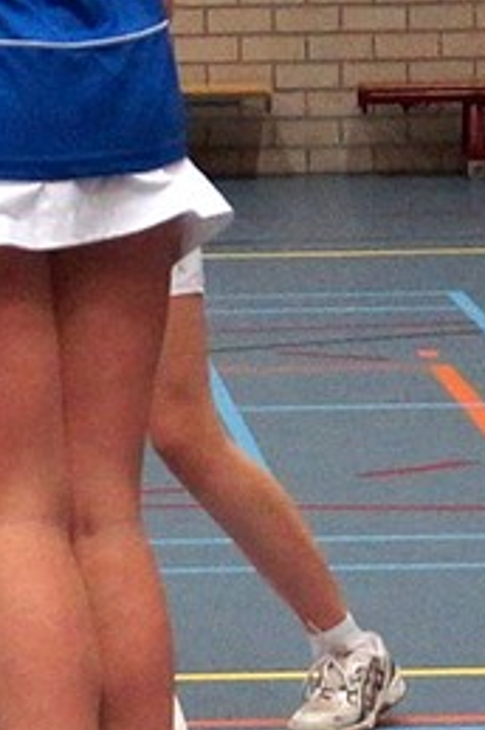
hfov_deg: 8.0
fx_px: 3363
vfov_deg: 12.2
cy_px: -93
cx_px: -364
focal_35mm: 166
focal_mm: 28
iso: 1000
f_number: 2.8
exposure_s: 1/250
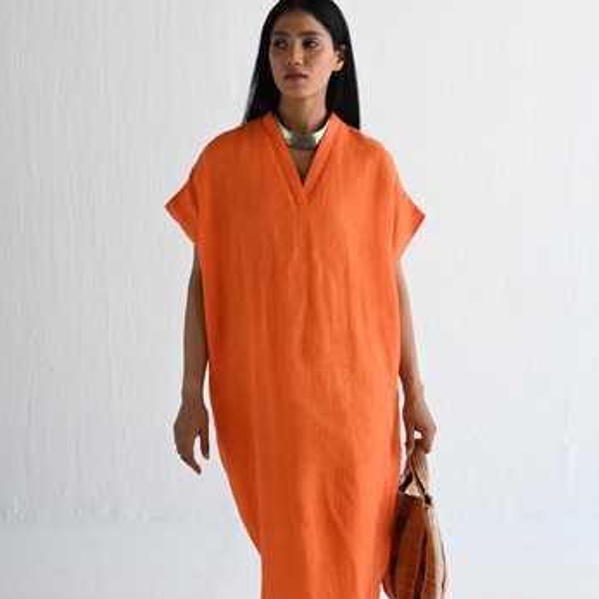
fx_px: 1057
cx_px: 300
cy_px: 410
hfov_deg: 31.6
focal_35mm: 54
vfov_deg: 31.3
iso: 1000
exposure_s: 1/250
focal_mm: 28.5
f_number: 5
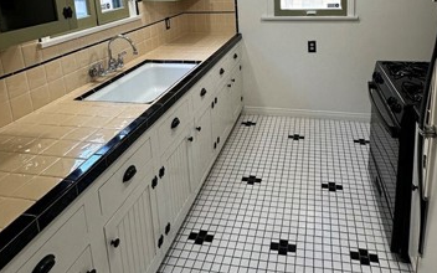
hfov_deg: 67.7
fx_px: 322
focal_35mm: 27
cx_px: 262
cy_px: 27
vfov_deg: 42.3
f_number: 2.2
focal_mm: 2.22
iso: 200
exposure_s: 1/120
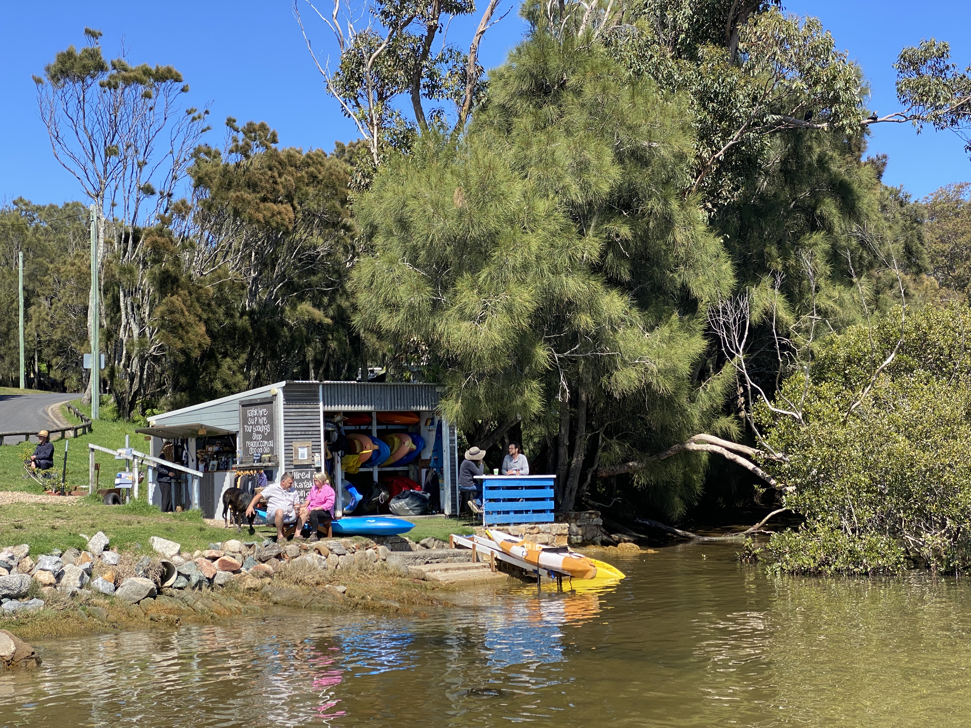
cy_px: 364
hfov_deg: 36.8
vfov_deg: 28.0
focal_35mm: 52
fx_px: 1459
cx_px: 486
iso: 20
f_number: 2
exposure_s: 1/872
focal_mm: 6
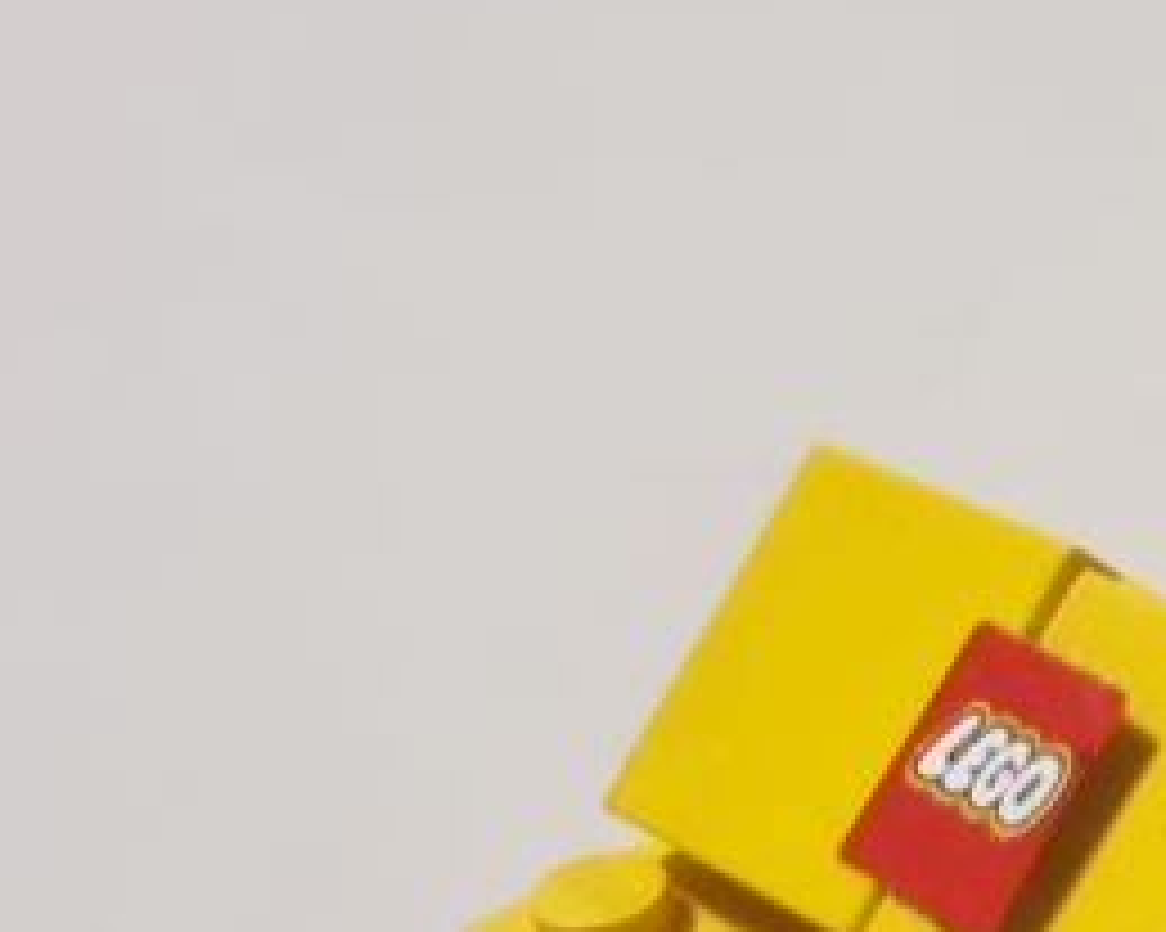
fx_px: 3381
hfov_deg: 16.4
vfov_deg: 15.1
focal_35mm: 98
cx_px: 2089
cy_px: 1126
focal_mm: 5.4
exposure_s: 1/50
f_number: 1.8
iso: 320
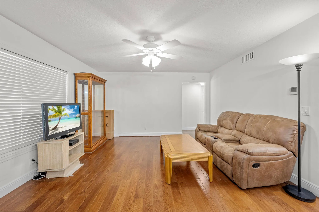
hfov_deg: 104.3
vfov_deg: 81.2
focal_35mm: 14
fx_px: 124
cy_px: 106
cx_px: 160
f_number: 8
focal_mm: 14
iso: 400
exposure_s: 1/5
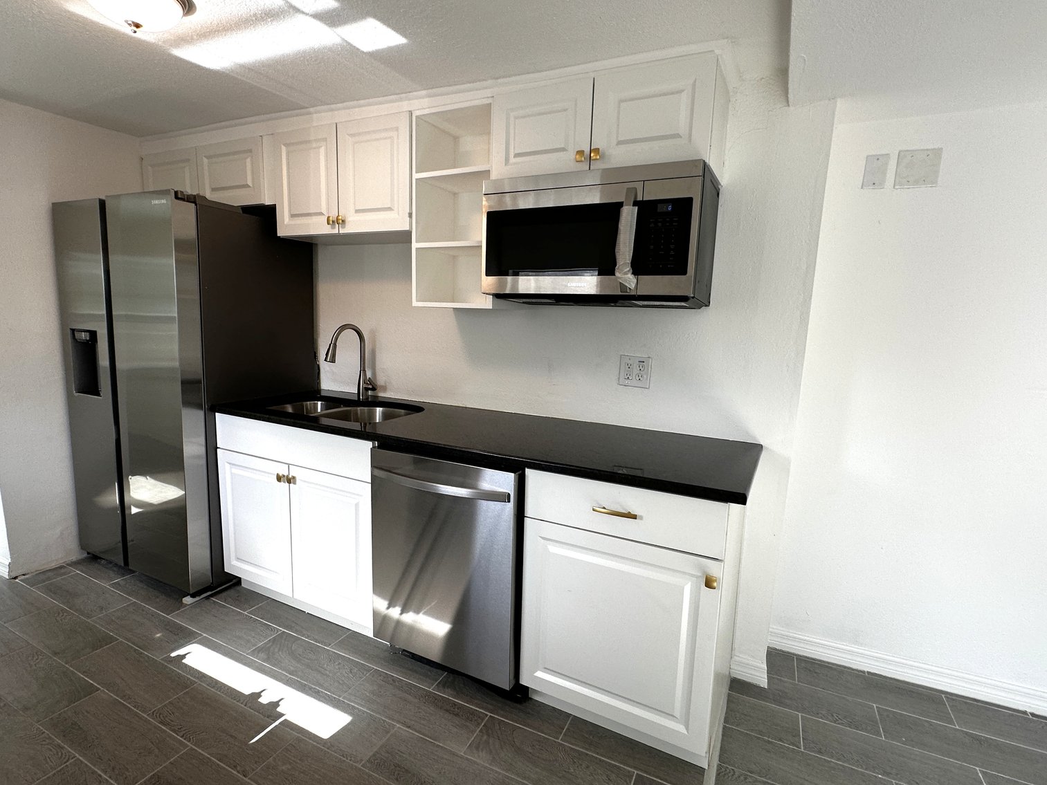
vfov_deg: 74.7
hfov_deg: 91.0
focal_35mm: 17
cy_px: 392
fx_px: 514
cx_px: 524
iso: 80
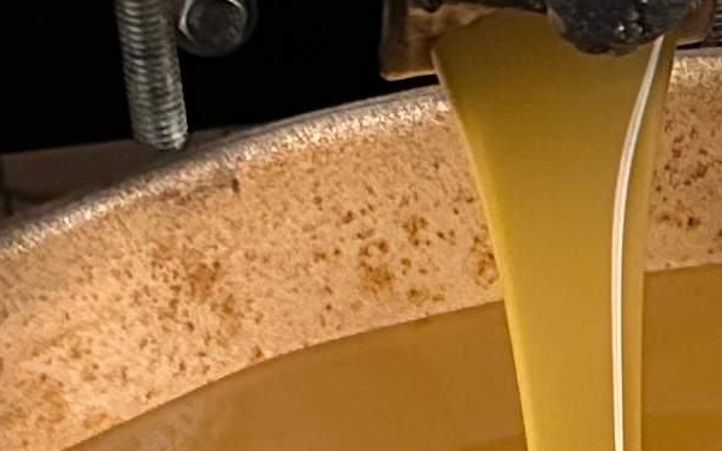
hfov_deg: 11.9
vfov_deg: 7.2
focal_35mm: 171
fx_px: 3365
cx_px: 918
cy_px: 1075
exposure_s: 1/40
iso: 1000
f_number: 1.78
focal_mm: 6.86
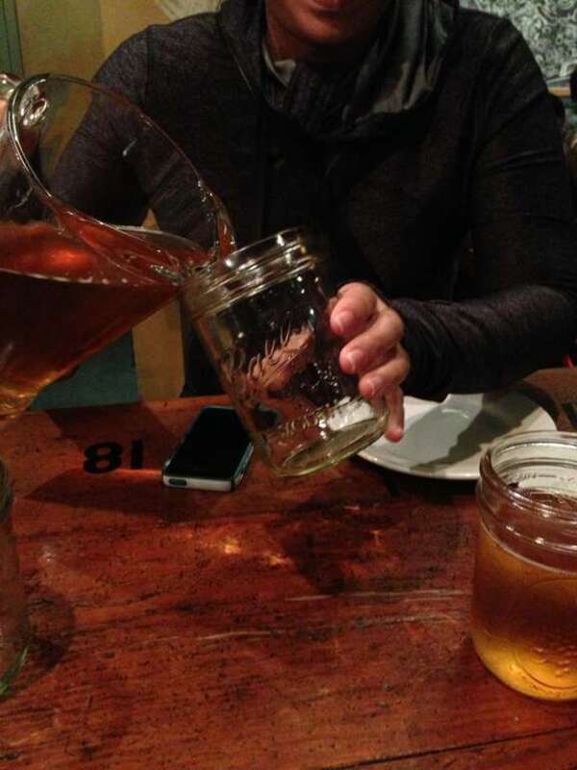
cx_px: 288
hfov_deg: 42.9
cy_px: 385
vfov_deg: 55.4
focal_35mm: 33
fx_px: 733
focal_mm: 4.13
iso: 800
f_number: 2.4
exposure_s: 1/15
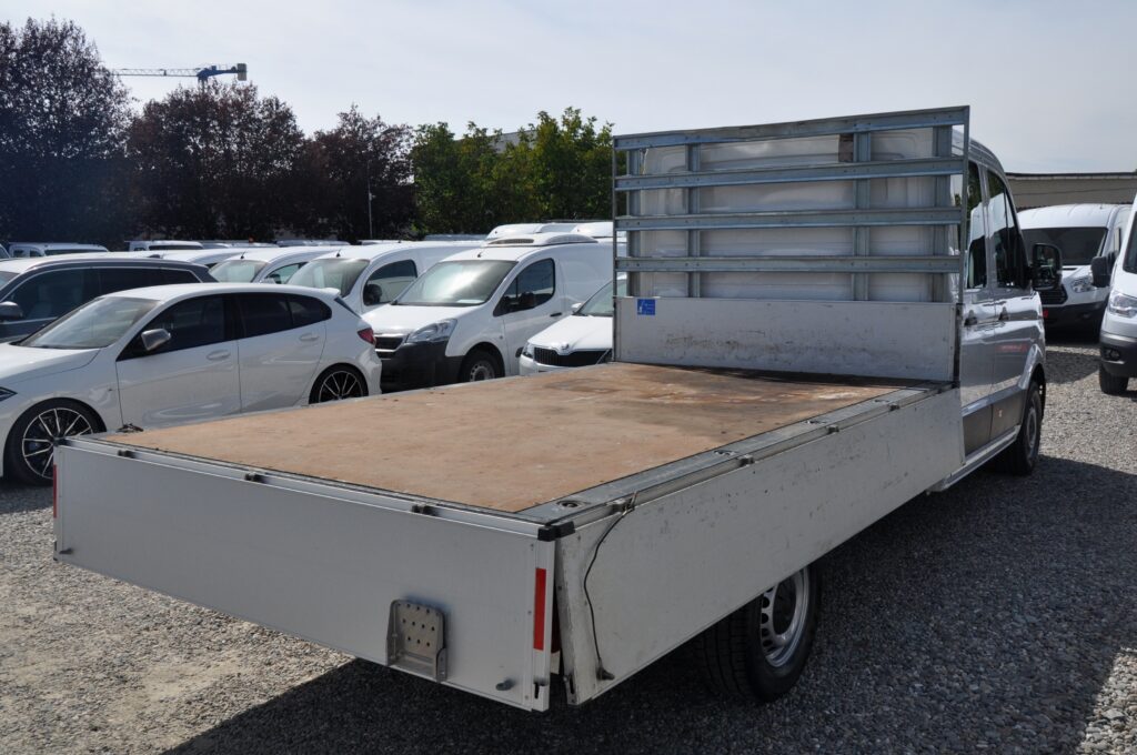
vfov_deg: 41.6
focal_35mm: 32
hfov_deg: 59.6
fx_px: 994
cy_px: 378
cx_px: 568
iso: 500
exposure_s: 1/400
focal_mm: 21
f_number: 10
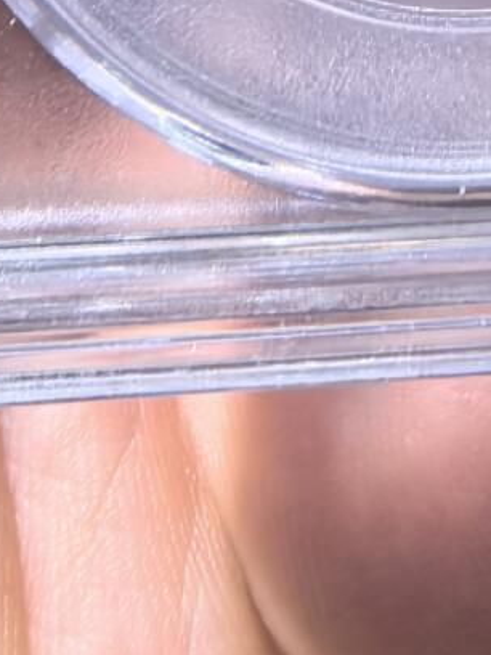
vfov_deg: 14.4
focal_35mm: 119
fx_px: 2251
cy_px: -567
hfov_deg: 12.2
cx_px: 599
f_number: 2.2
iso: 64
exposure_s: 1/100
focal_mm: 1.95
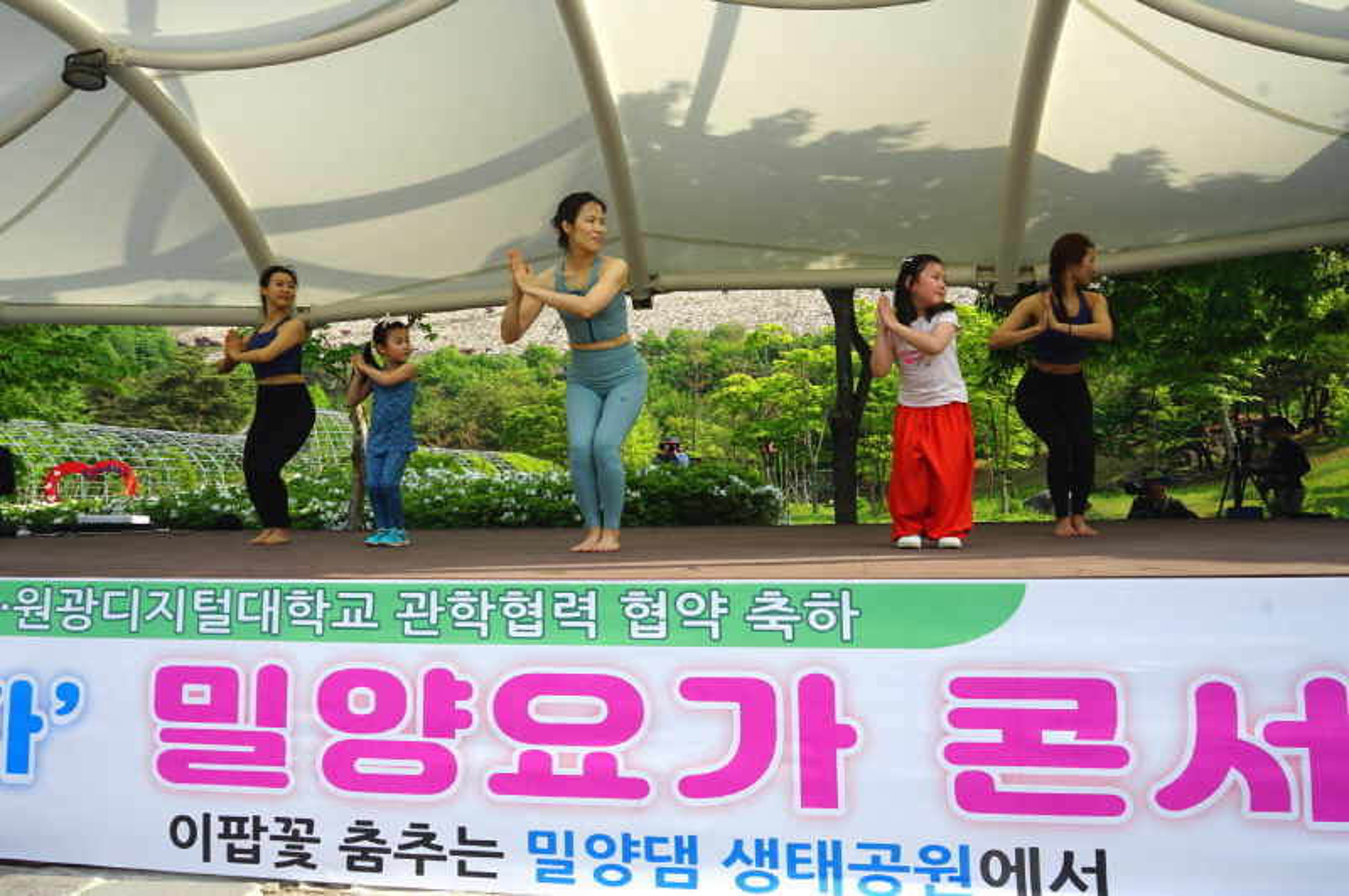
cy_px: 448
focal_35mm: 24
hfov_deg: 73.8
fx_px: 899
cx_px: 674
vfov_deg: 53.1
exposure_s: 1/100
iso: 100
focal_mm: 24
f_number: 10
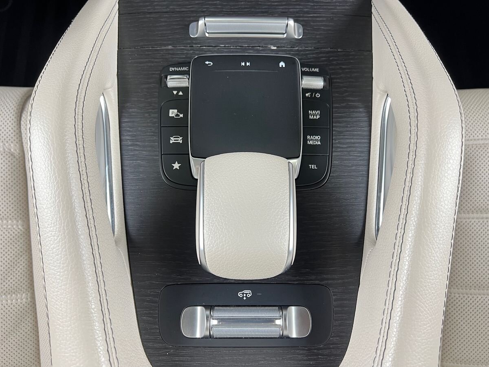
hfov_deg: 67.3
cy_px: 184
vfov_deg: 53.1
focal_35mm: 26
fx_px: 367
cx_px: 244
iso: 80
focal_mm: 5.7
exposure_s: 1/50
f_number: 1.5
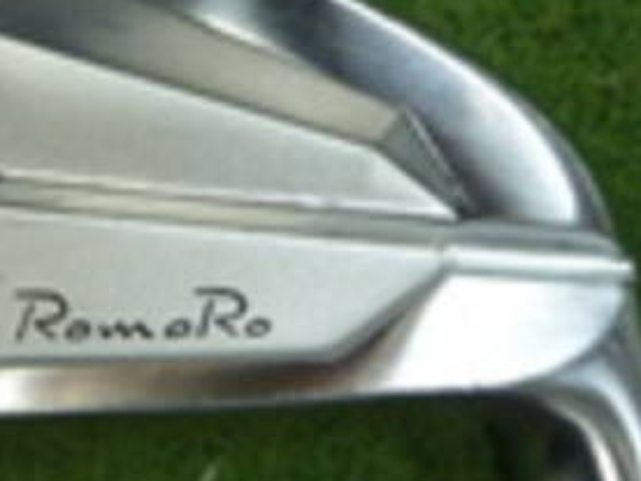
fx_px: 1074
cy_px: 195
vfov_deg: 25.2
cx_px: 72
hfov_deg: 31.7
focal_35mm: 58
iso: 250
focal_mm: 4.5
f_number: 2.8
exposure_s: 1/30
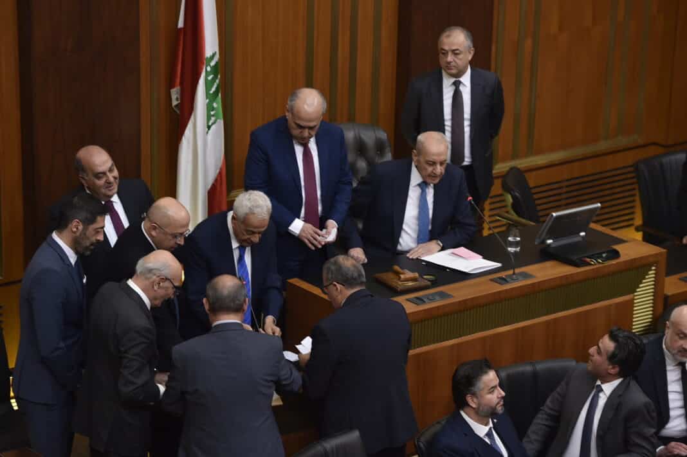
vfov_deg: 11.2
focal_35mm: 122
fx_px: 2327
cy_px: 228
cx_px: 344
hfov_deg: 16.8
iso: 2000
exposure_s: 1/160
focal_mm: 122
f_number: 3.5
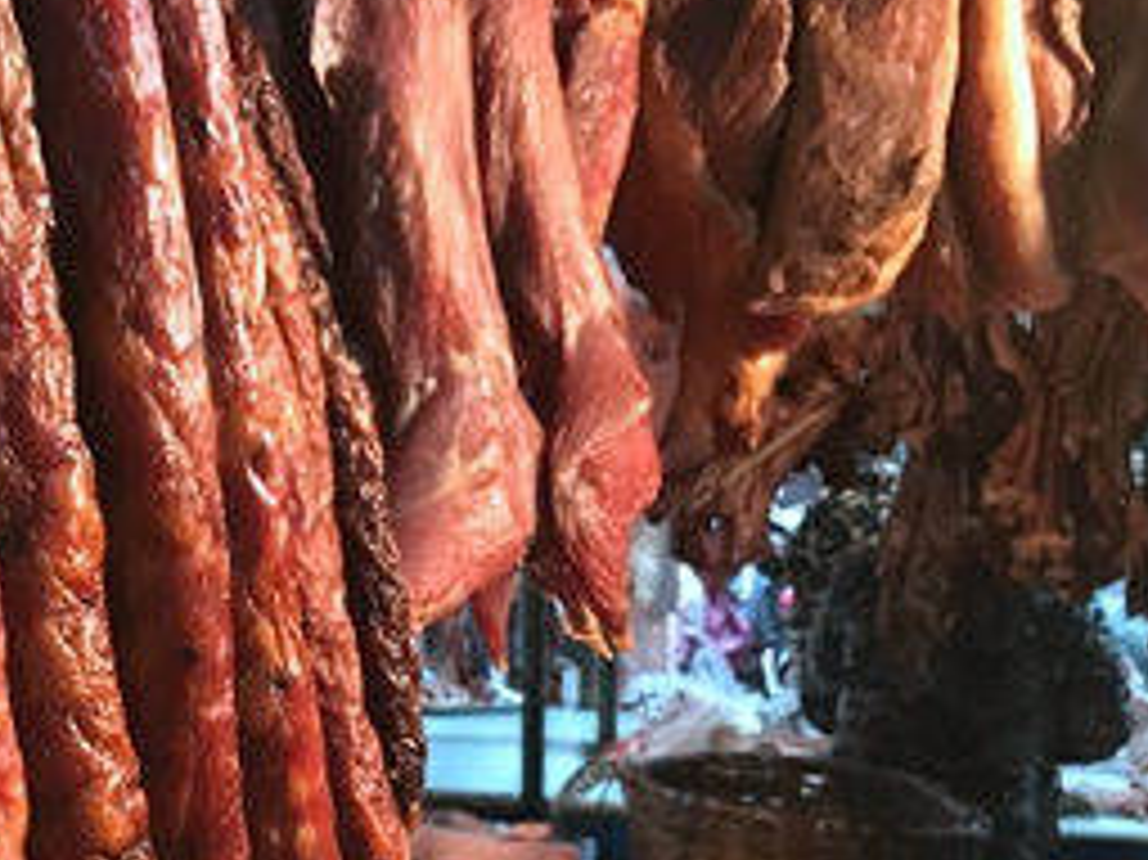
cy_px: 664
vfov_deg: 26.1
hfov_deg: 34.1
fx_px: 1823
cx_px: 266
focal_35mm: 55
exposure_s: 1/7
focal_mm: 3.99
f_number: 1.8
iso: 80
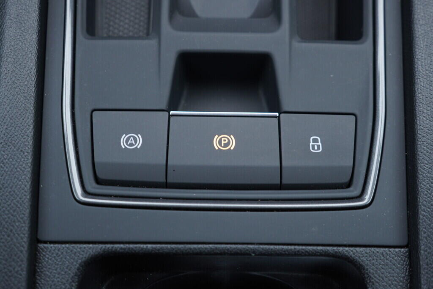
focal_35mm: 36
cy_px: 144
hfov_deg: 53.1
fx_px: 433
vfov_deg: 36.9
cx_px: 216
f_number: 2.8
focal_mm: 24
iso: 200
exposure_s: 1/40
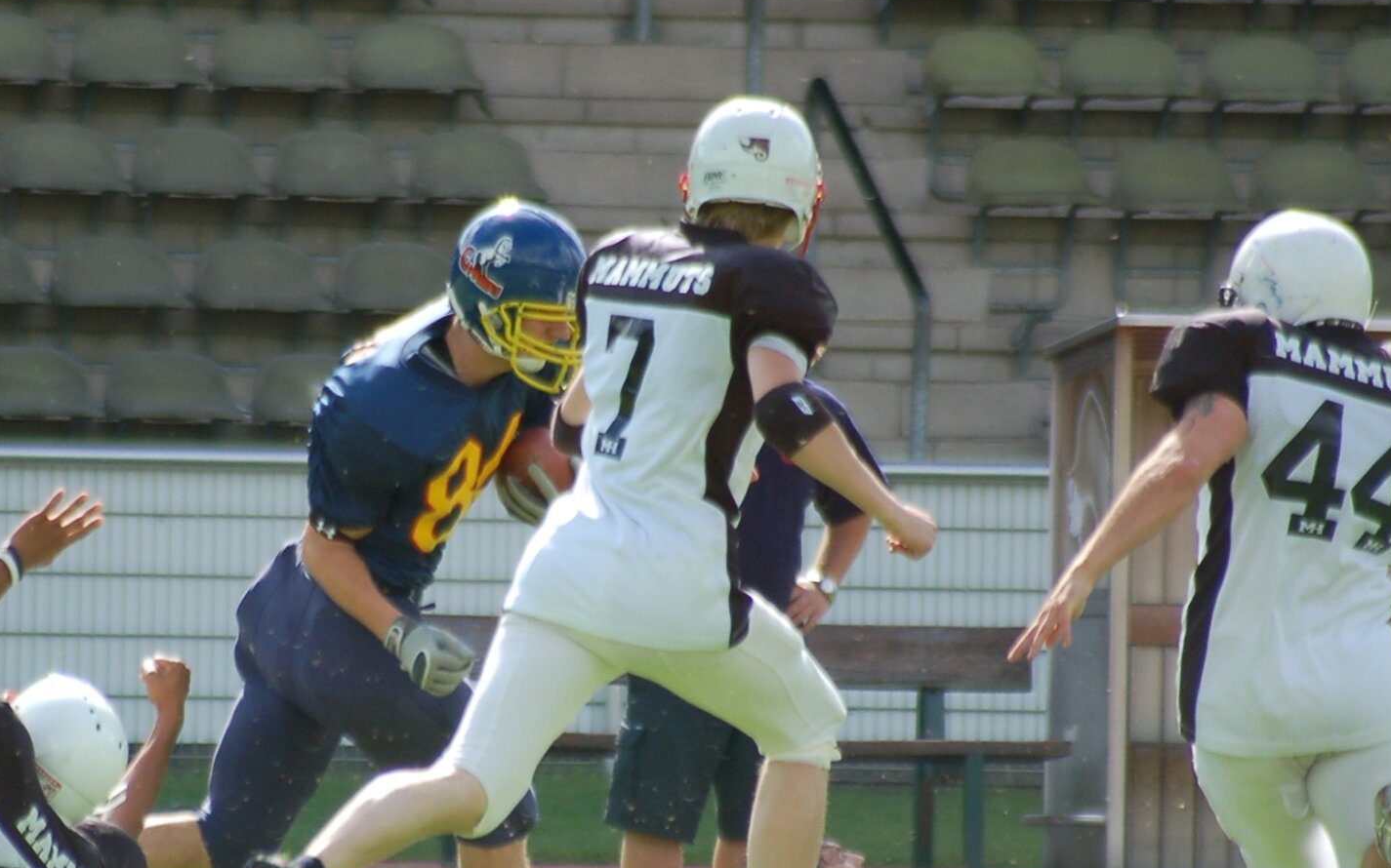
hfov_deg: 3.0
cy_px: 619
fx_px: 26797
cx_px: 461
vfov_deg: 1.9
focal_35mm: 707
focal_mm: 300
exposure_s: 1/800
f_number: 5.6
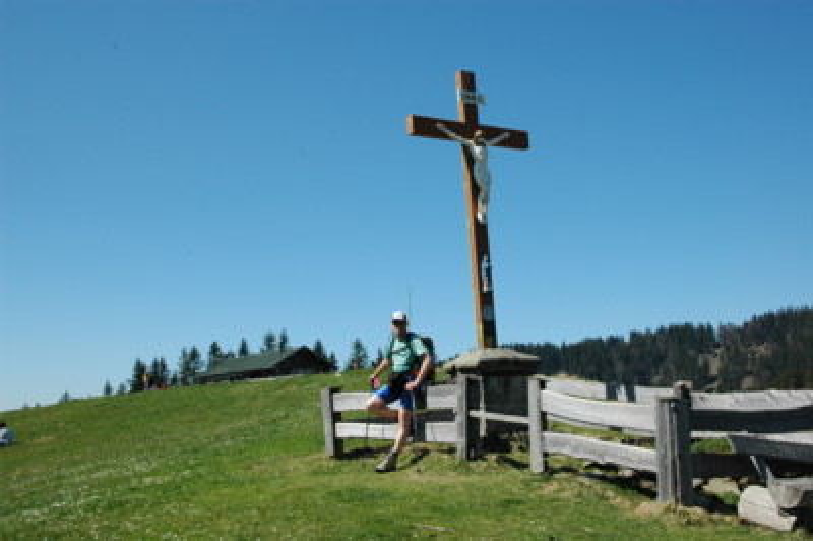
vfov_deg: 31.8
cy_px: 270
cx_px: 406
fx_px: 948
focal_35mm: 42
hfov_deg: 46.4
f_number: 13
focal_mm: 28
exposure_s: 1/200
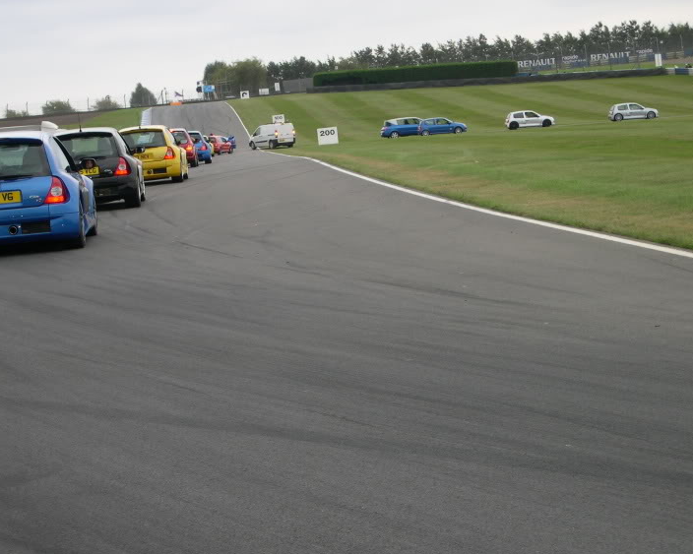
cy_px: 263
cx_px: 322
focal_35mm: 91
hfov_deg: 21.0
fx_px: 1866
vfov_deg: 16.9
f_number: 4.1
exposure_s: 1/56.6
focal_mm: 17.4
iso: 100
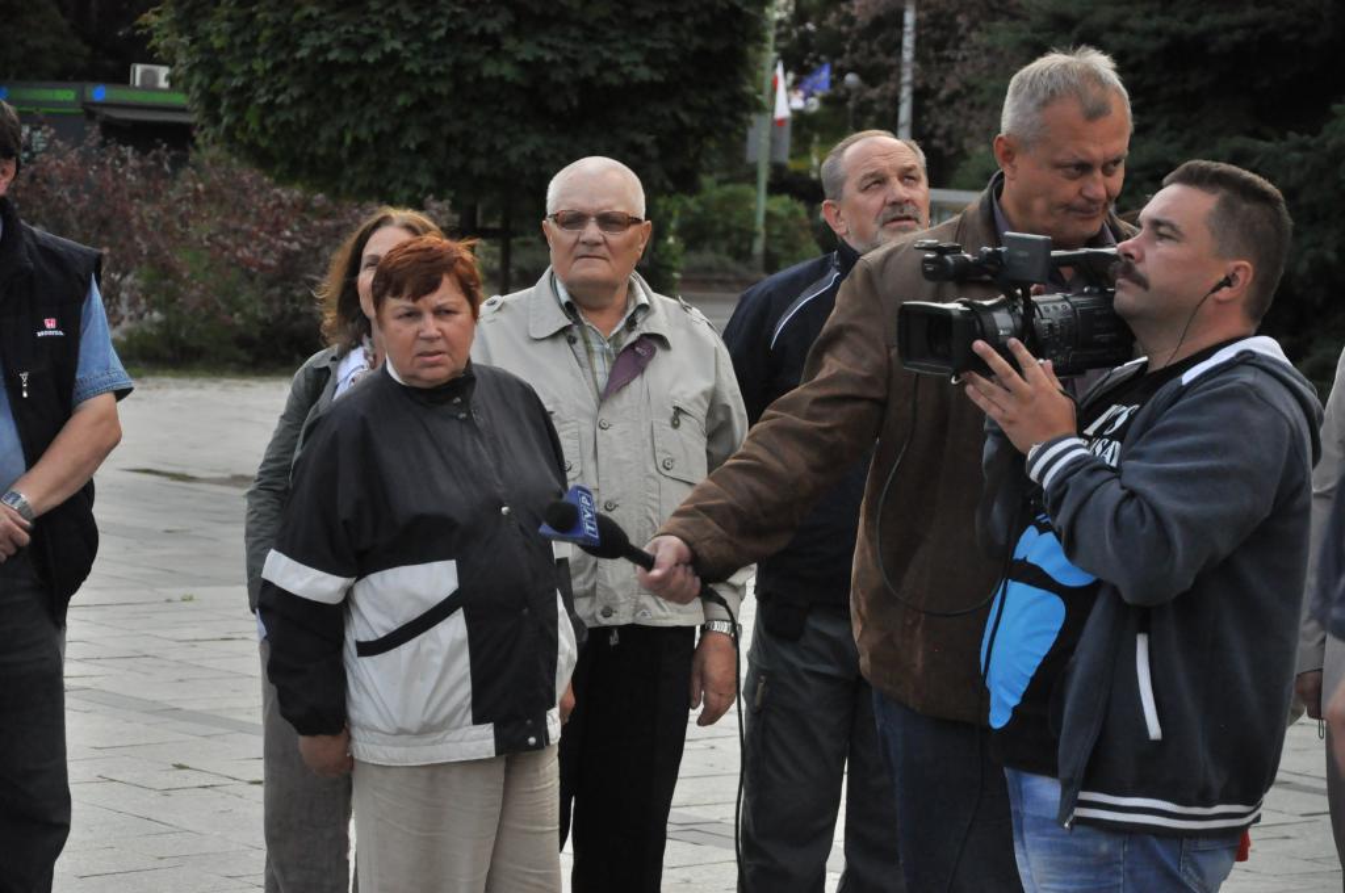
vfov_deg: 13.0
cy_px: 446
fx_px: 3918
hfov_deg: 19.5
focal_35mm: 105
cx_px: 672
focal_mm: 70
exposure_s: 1/2500
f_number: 5.3
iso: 2000
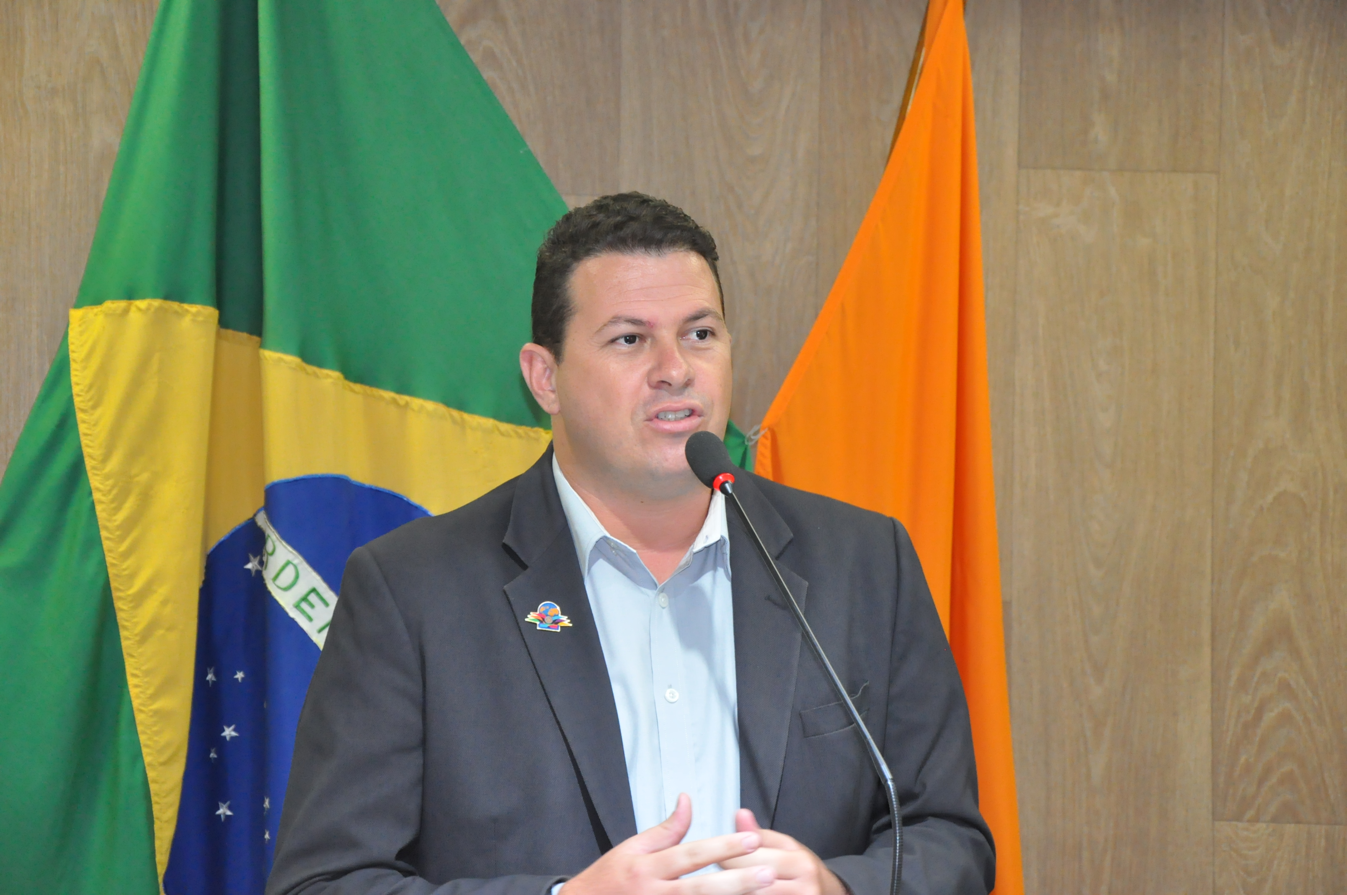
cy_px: 448
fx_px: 3924
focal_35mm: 105
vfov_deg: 13.0
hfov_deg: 19.5
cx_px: 674
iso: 2000
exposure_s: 1/60
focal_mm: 70
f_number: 5.3
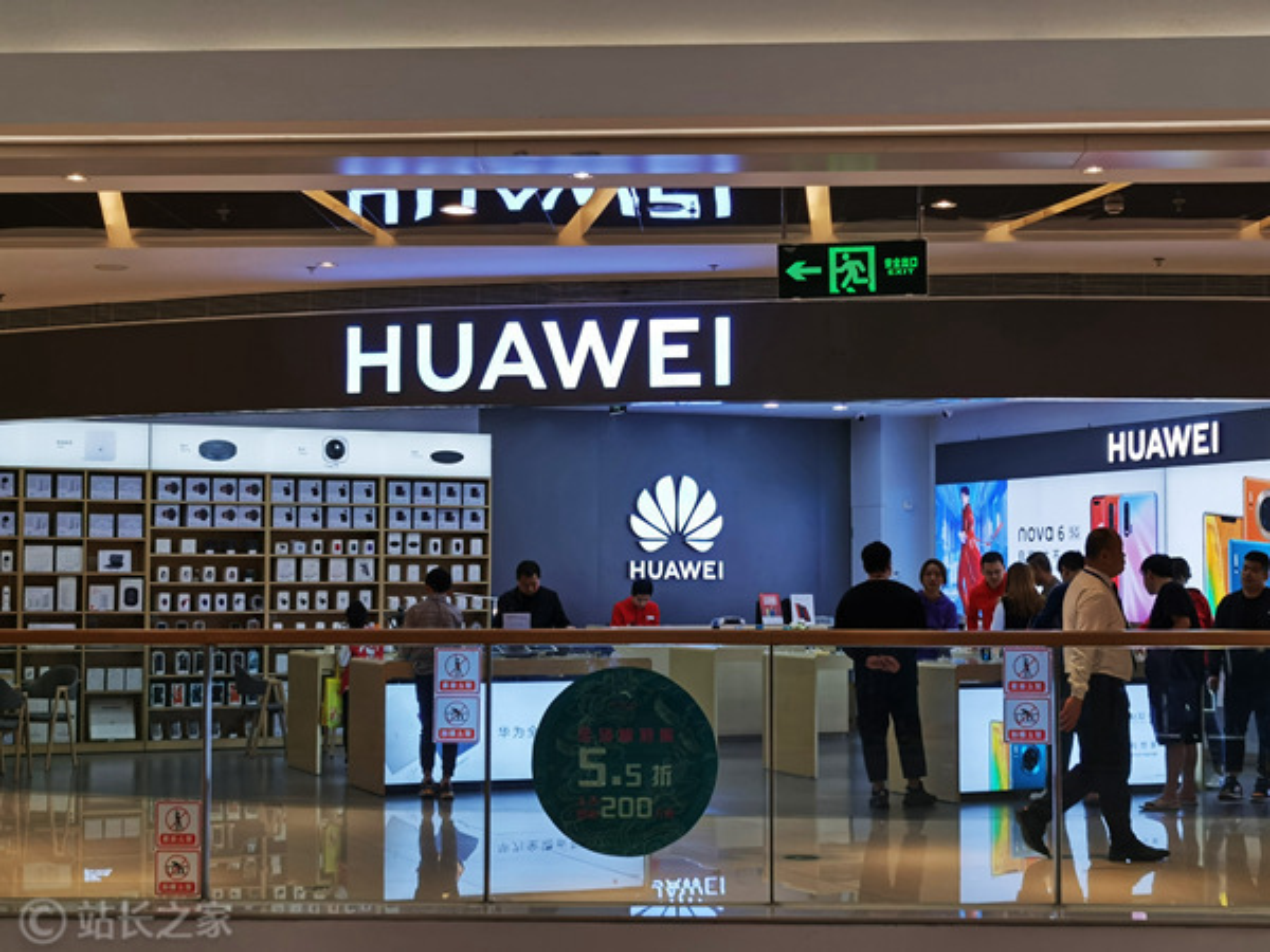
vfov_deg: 25.2
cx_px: 635
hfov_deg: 33.2
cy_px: 476
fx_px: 2128
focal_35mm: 58
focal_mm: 5.56
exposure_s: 1/405
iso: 50
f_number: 1.6
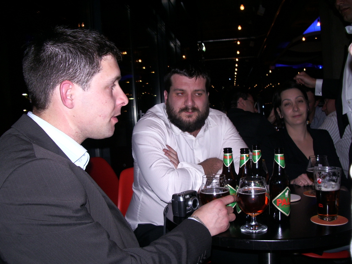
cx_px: 176
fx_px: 356
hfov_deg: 52.6
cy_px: 132
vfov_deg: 40.7
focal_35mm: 35
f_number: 2.6
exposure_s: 1/40
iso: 100
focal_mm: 5.8
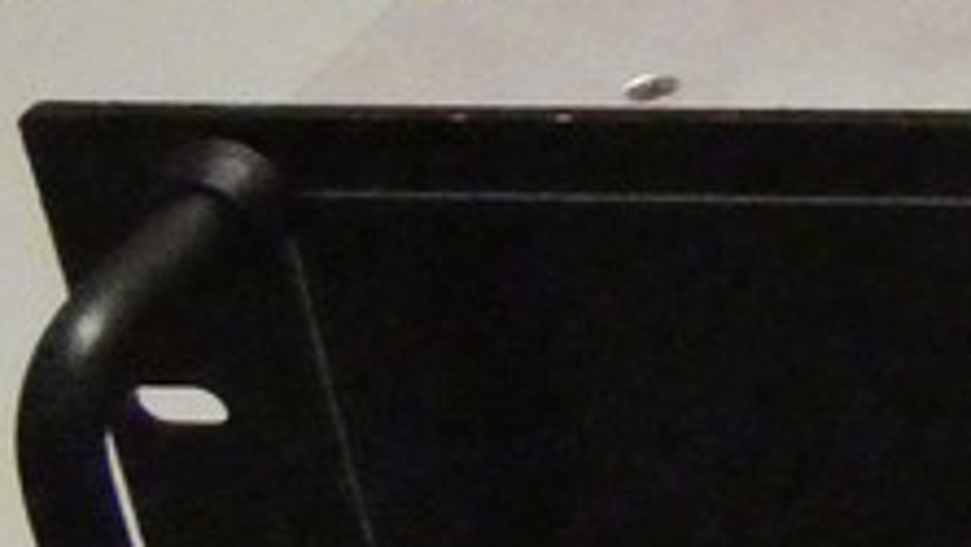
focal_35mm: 128
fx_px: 3296
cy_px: -136
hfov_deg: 13.6
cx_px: 2086
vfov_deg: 9.3
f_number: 3.3
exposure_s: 1/100
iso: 3200
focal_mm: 4.3
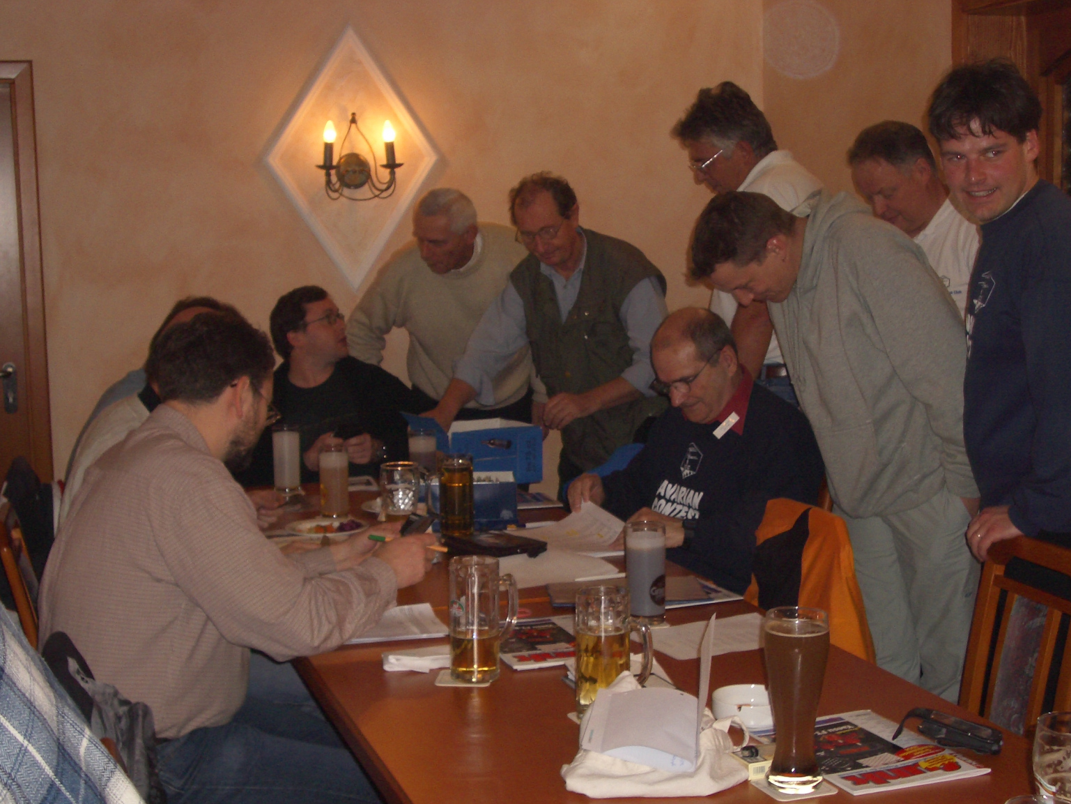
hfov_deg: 37.5
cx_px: 524
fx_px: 1578
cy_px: 418
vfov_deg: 28.6
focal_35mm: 51
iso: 100
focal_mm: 8.2
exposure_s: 1/60
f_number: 3.1
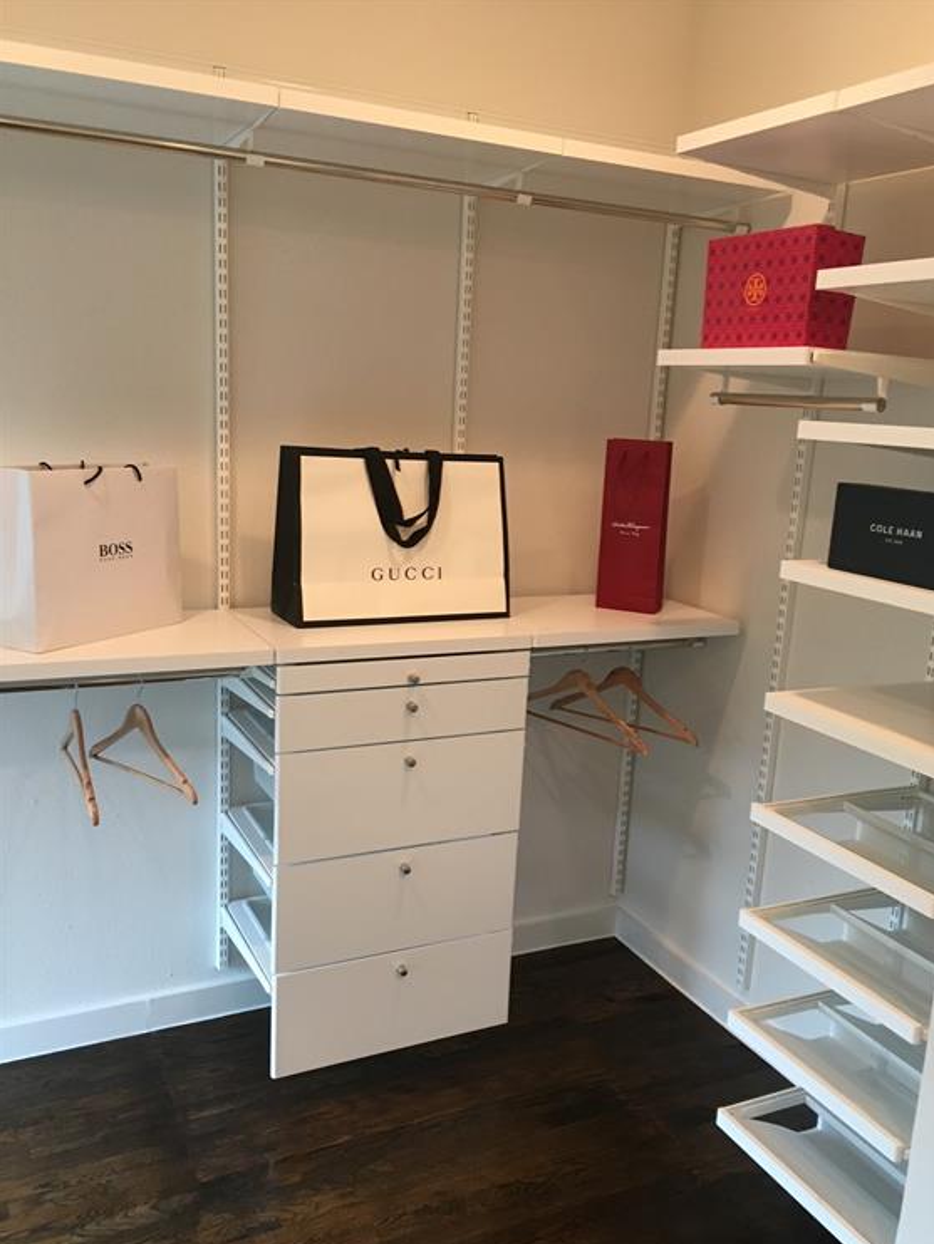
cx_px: 481
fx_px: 1079
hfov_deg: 46.8
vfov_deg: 59.9
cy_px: 639
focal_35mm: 30
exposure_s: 1/30
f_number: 2.2
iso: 100
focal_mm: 4.15
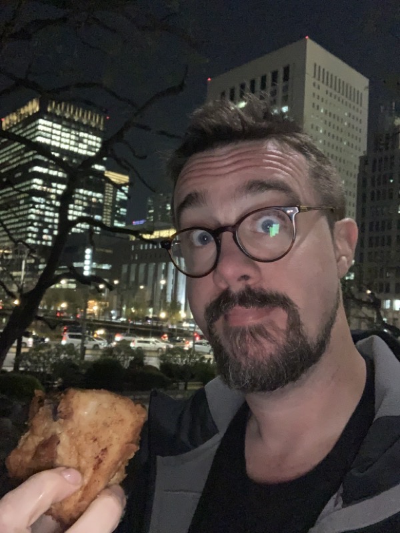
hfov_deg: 44.2
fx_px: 493
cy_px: 266
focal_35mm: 32
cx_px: 200
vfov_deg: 56.8
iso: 800
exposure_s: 1/17
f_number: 2.2
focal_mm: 2.87
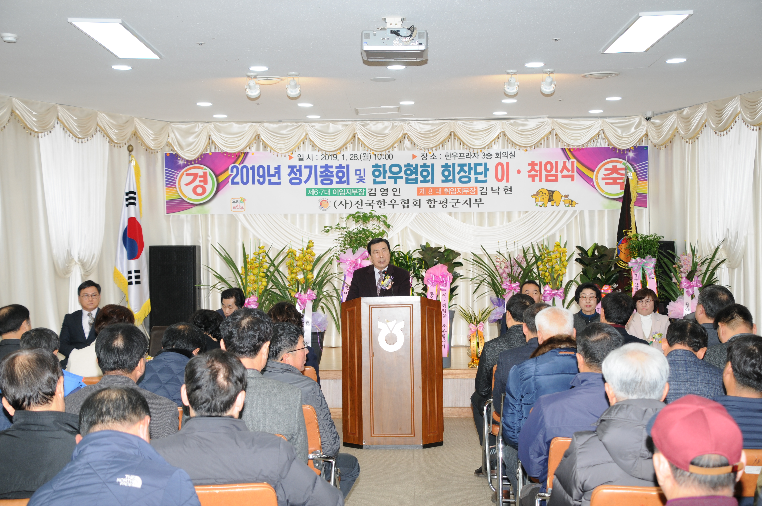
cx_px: 381
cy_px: 253
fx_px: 1110
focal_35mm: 52
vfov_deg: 25.7
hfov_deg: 37.9
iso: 250
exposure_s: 1/60
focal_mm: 35
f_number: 5
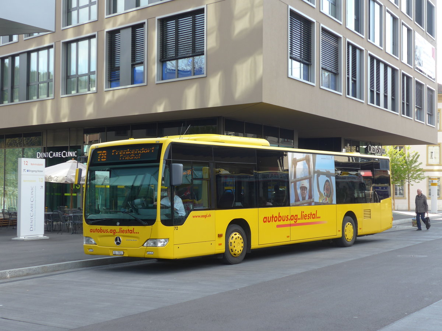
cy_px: 166
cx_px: 221
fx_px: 702
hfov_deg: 34.9
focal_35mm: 55
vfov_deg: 26.6
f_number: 3.4
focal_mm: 11.3
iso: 80
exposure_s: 1/200
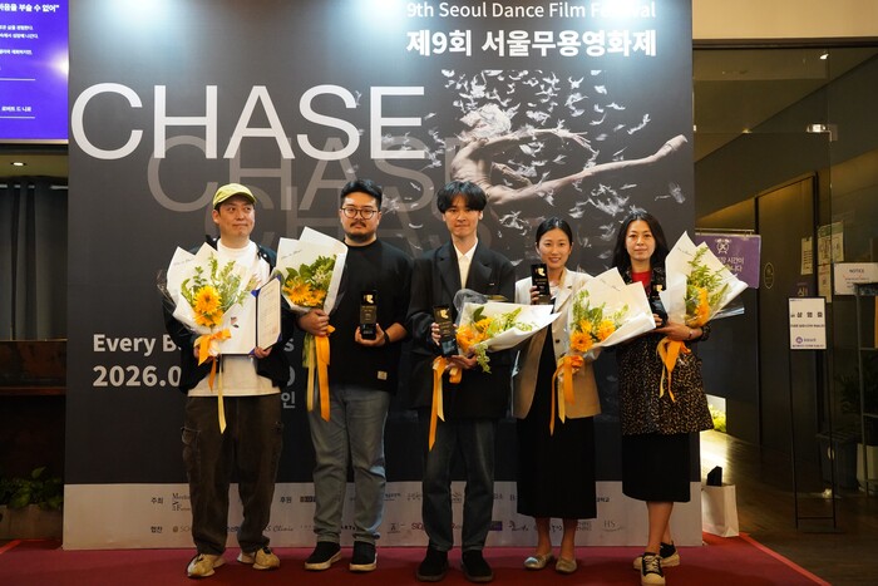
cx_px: 439
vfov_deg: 37.9
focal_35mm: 35
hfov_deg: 54.4
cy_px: 293
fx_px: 854
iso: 8000
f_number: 5.6
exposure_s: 1/100
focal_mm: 35
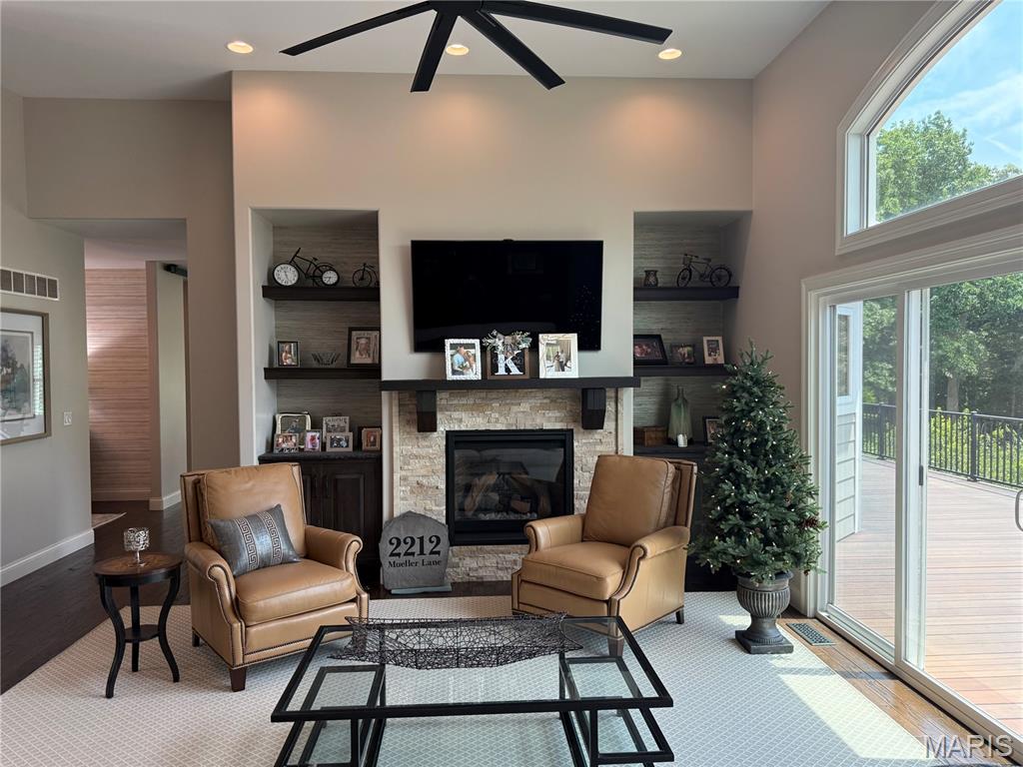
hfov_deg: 71.6
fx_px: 709
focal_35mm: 24
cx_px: 512
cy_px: 384
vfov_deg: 56.8
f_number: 1.78
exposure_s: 1/120
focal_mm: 6.76
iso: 160
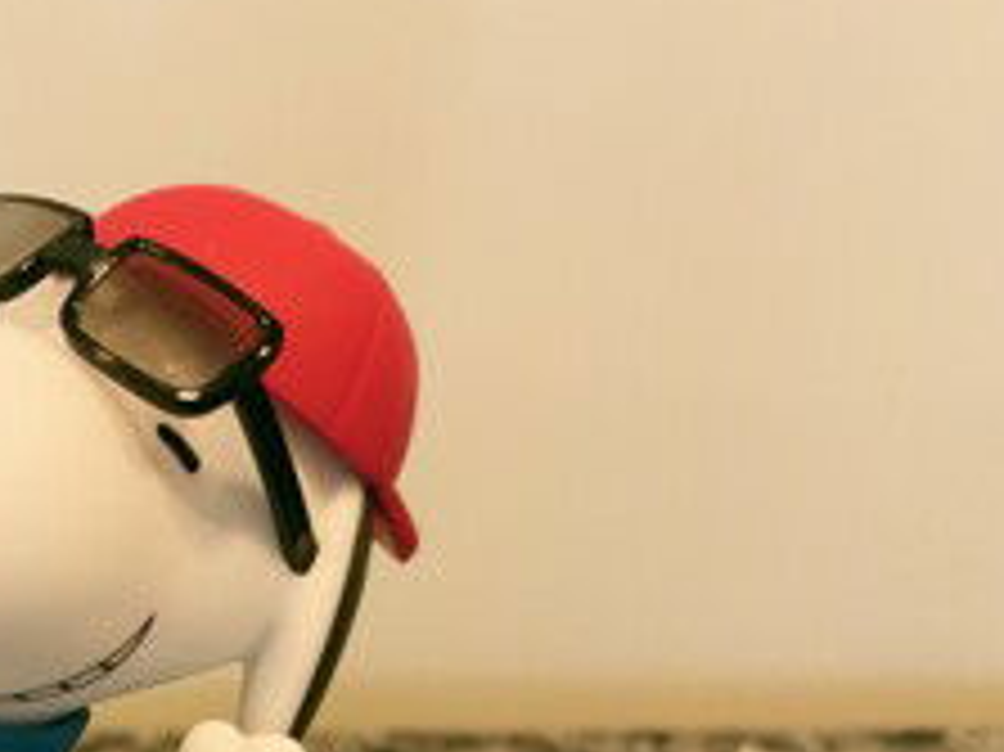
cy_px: 766
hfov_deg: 24.4
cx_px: -293
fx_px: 2029
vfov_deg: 20.3
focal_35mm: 70
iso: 200
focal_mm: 5.96
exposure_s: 1/60
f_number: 1.6
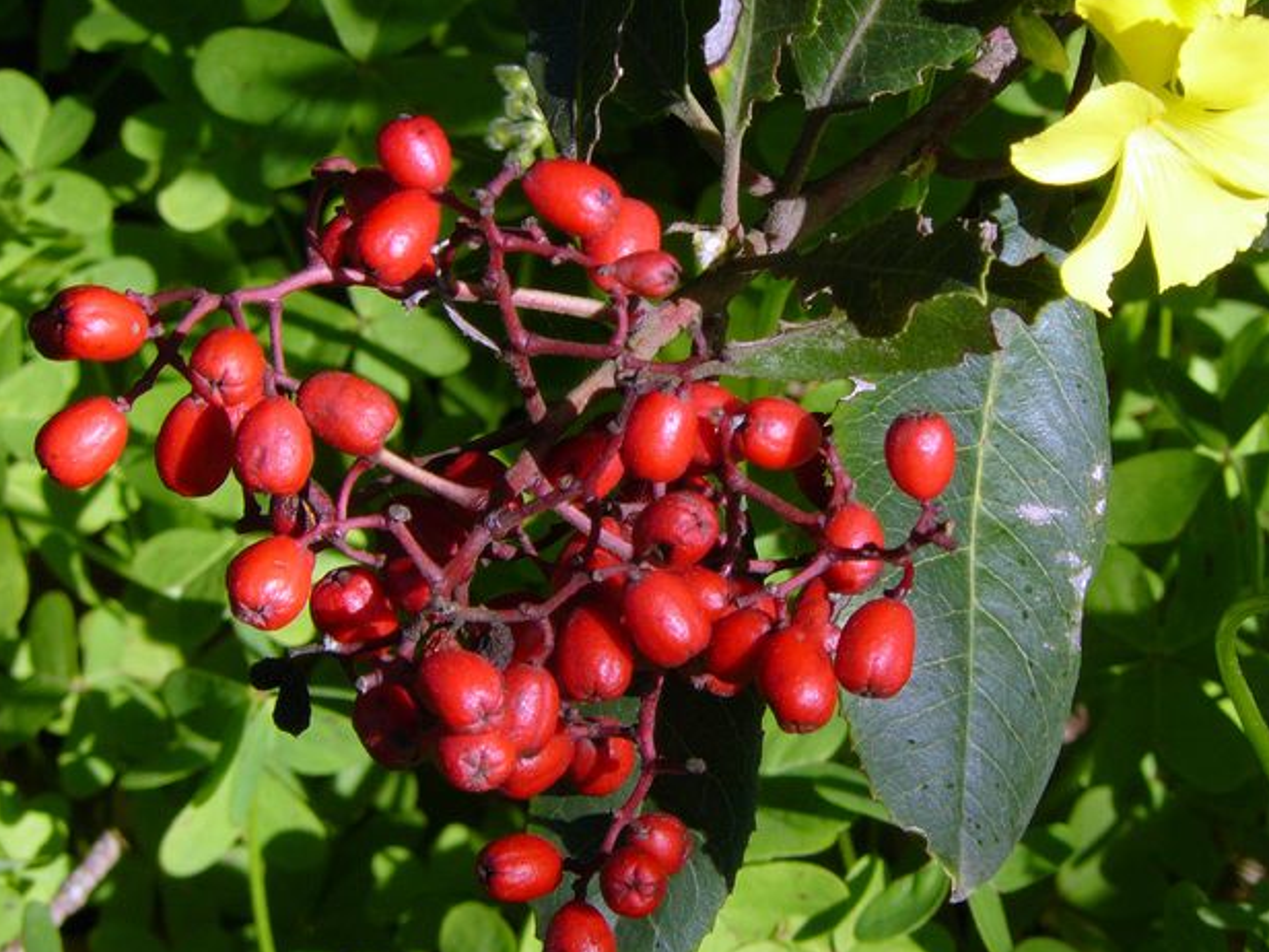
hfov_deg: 5.4
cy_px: 437
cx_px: 752
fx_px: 13417
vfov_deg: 4.1
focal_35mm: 366
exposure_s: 1/160
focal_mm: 47
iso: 100
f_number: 6.3
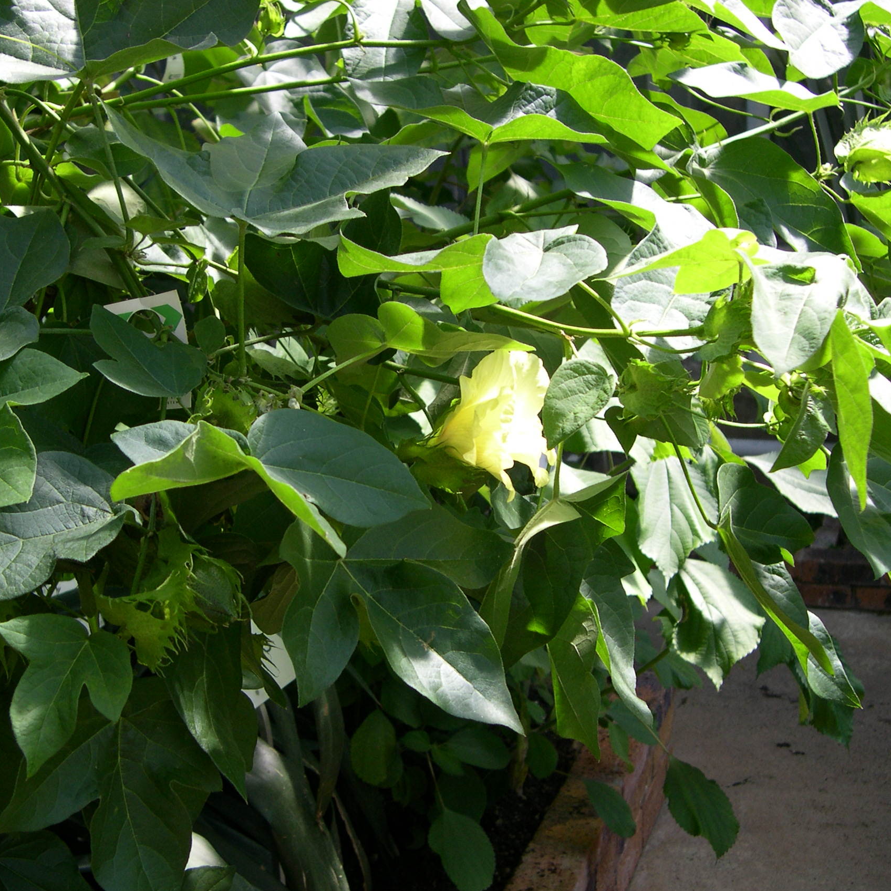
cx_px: 399
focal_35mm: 45
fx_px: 1310
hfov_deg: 37.5
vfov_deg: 37.6
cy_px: 446
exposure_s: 1/279
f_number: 2.8
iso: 100
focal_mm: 8
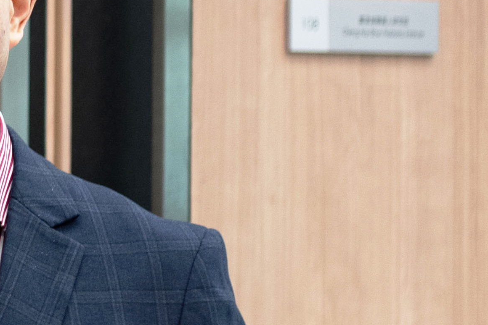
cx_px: -628
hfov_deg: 7.8
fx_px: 3349
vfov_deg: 5.6
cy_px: 65
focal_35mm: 247
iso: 500
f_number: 2.8
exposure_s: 1/125
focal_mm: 35
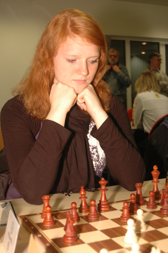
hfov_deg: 26.4
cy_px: 126
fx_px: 358
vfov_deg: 38.9
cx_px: 84
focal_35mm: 51
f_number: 4.8
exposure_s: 1/60
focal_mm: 34
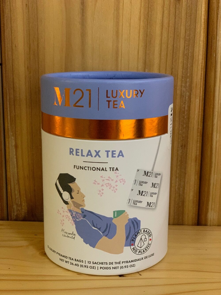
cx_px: 110
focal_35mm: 52
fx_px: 443
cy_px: 148
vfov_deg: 36.8
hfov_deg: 28.0
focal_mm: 6
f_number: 2.4
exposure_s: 1/60
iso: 400
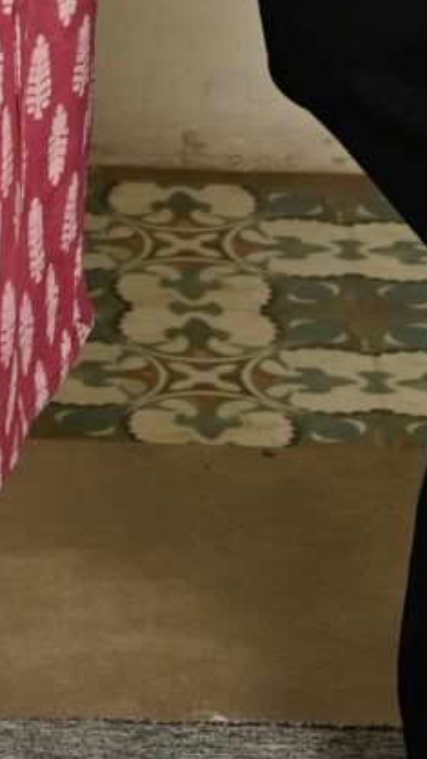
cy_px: -1066
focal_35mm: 276
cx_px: 17
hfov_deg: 4.4
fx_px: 5558
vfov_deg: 7.3
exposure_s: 1/160
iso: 640
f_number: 7.1
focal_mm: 43
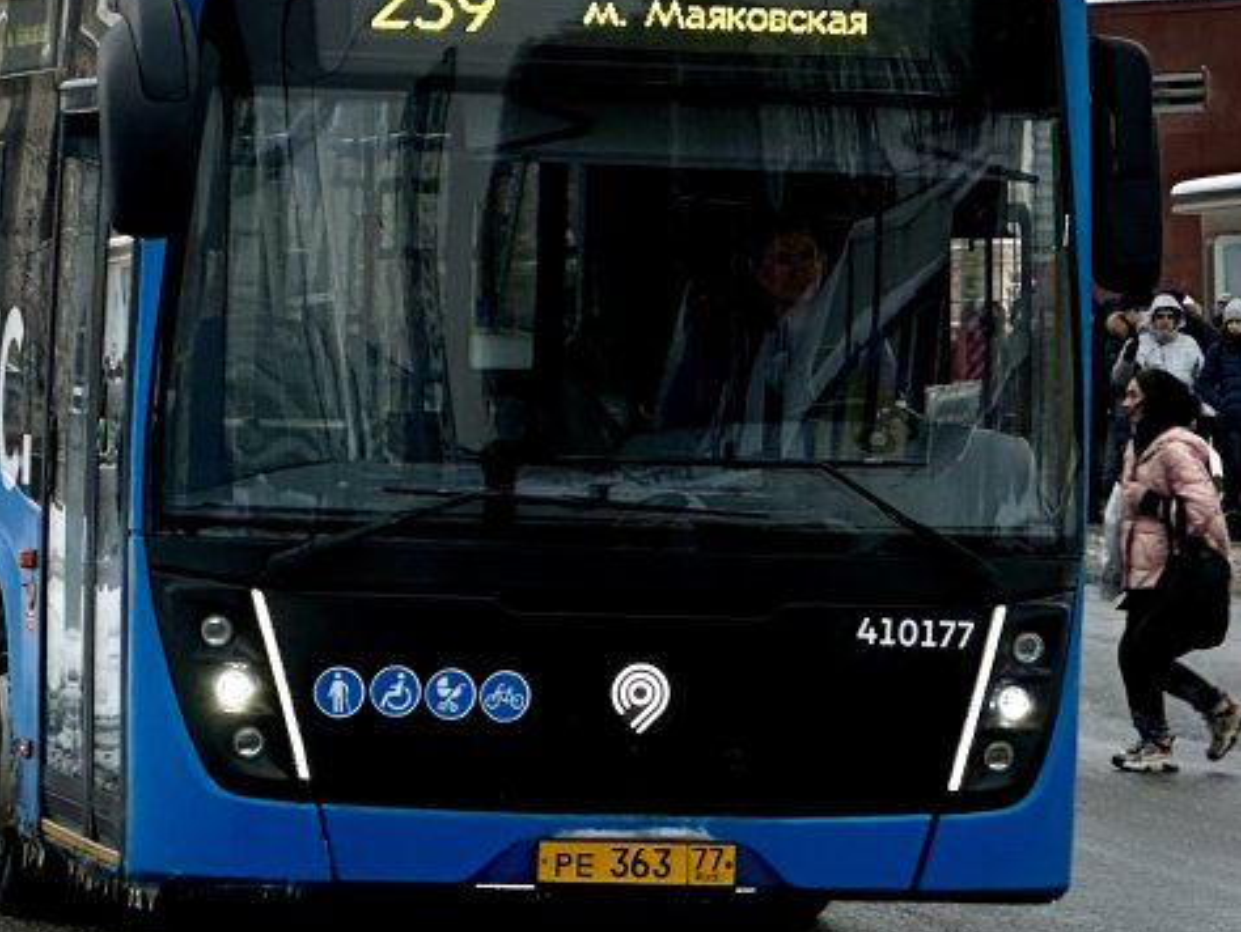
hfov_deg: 9.4
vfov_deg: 7.0
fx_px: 7568
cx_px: 359
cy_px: -20
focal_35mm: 211
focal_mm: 9
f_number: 2.8
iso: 32
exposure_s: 1/154
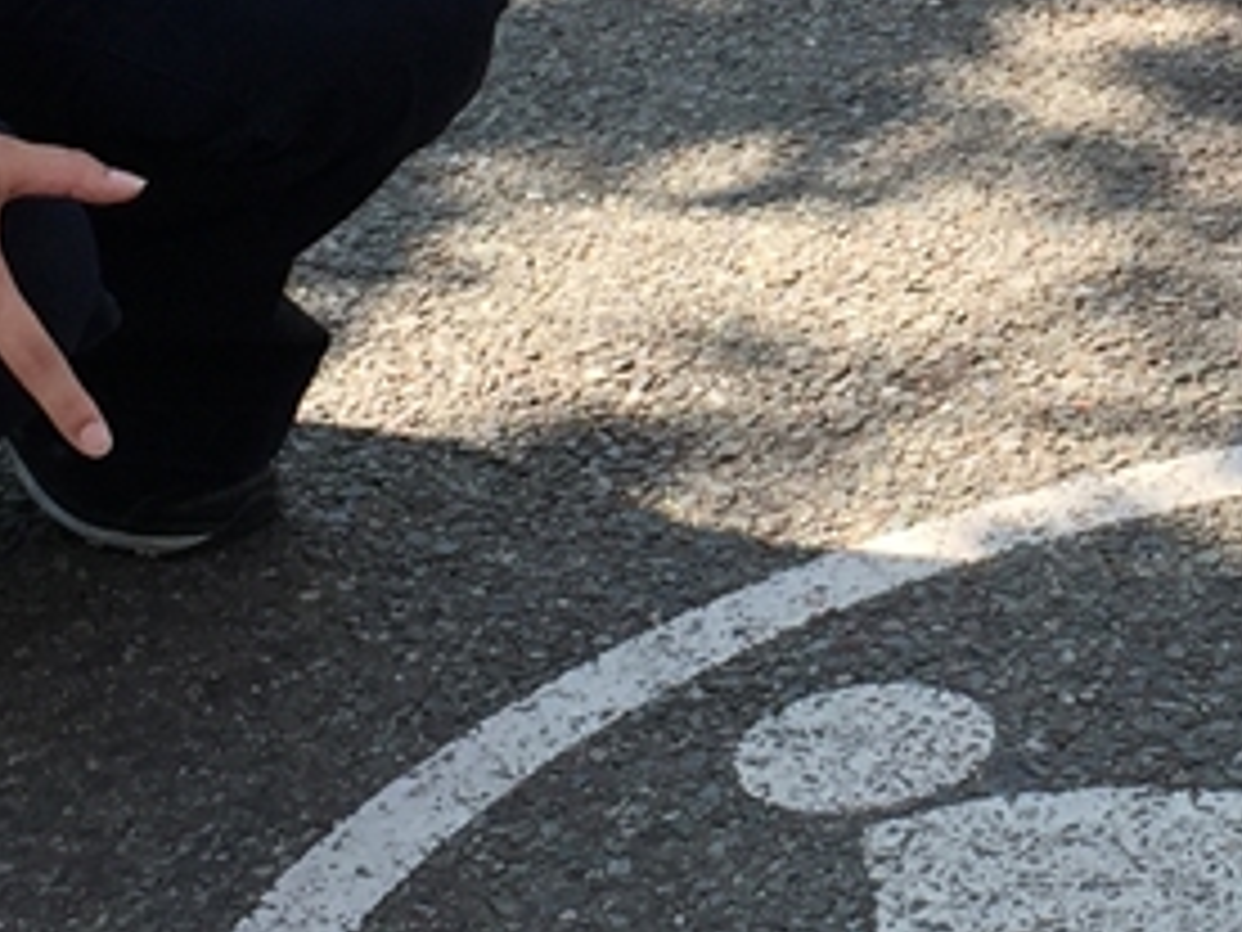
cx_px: 999
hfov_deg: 15.5
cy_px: 104
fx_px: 4521
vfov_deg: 11.7
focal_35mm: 126
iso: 32
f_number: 2.2
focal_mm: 4.15
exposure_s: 1/682
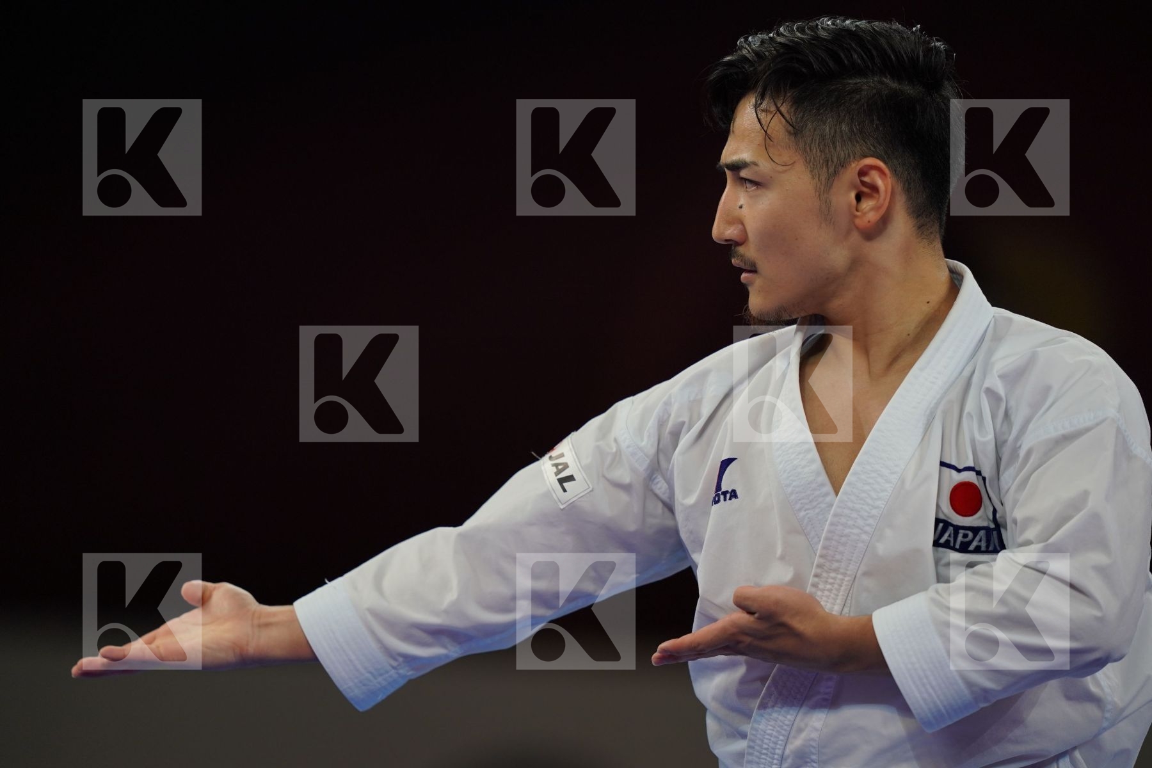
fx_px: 12799
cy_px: 384
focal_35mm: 400
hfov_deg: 5.2
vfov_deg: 3.4
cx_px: 576
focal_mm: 400
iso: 500
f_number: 2.8
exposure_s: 1/500
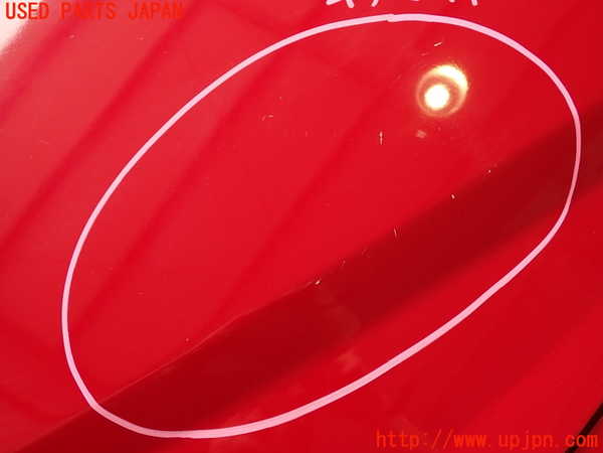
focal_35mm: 32
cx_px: 302
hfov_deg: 56.8
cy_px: 226
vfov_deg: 44.2
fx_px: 557
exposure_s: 1/60
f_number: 2.4
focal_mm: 5.79
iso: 100
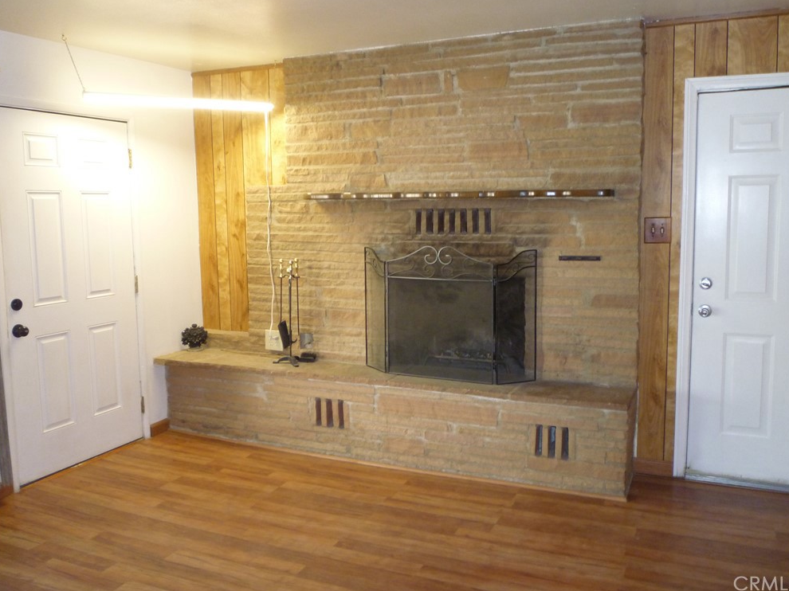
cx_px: 402
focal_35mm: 30
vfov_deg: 46.8
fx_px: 684
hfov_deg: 60.0
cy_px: 289
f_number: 3.3
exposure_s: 1/30
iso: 250
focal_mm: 5.2
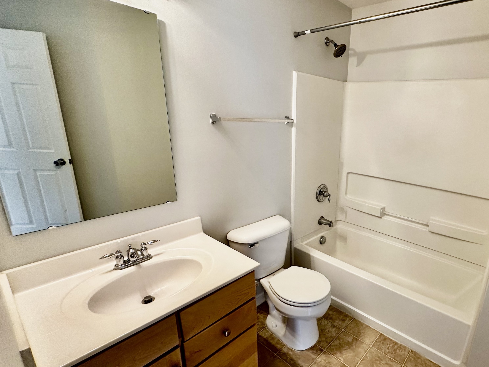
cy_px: 191
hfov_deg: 81.8
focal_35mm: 19
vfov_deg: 68.7
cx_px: 326
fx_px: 268
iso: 200
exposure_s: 1/60
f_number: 2.2
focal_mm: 2.22
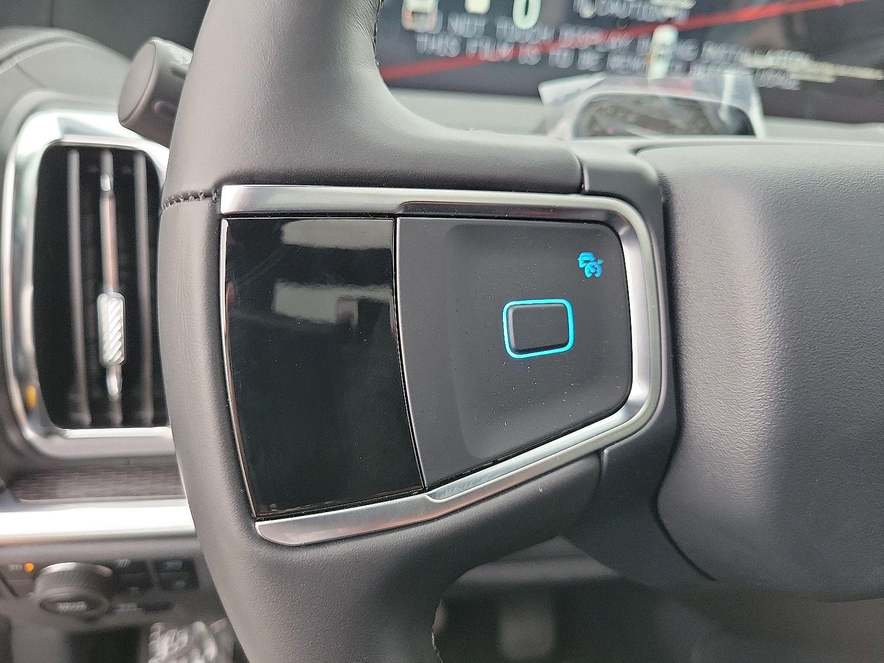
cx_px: 442
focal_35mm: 26
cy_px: 332
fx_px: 664
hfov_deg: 67.3
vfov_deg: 53.1
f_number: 1.8
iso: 122
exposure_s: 1/59.2
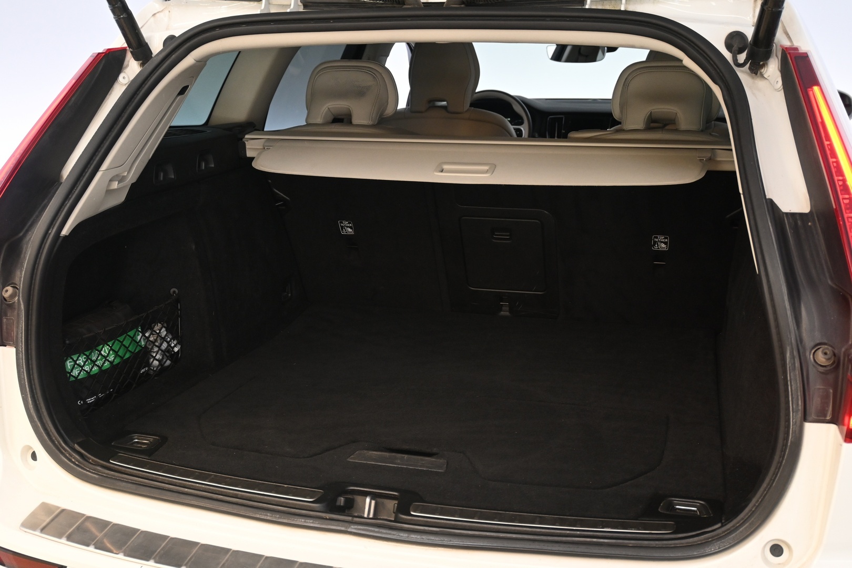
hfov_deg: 51.3
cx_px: 426
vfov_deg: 35.5
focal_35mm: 38
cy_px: 284
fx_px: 887
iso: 1000
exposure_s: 1/40
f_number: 4.2
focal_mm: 25
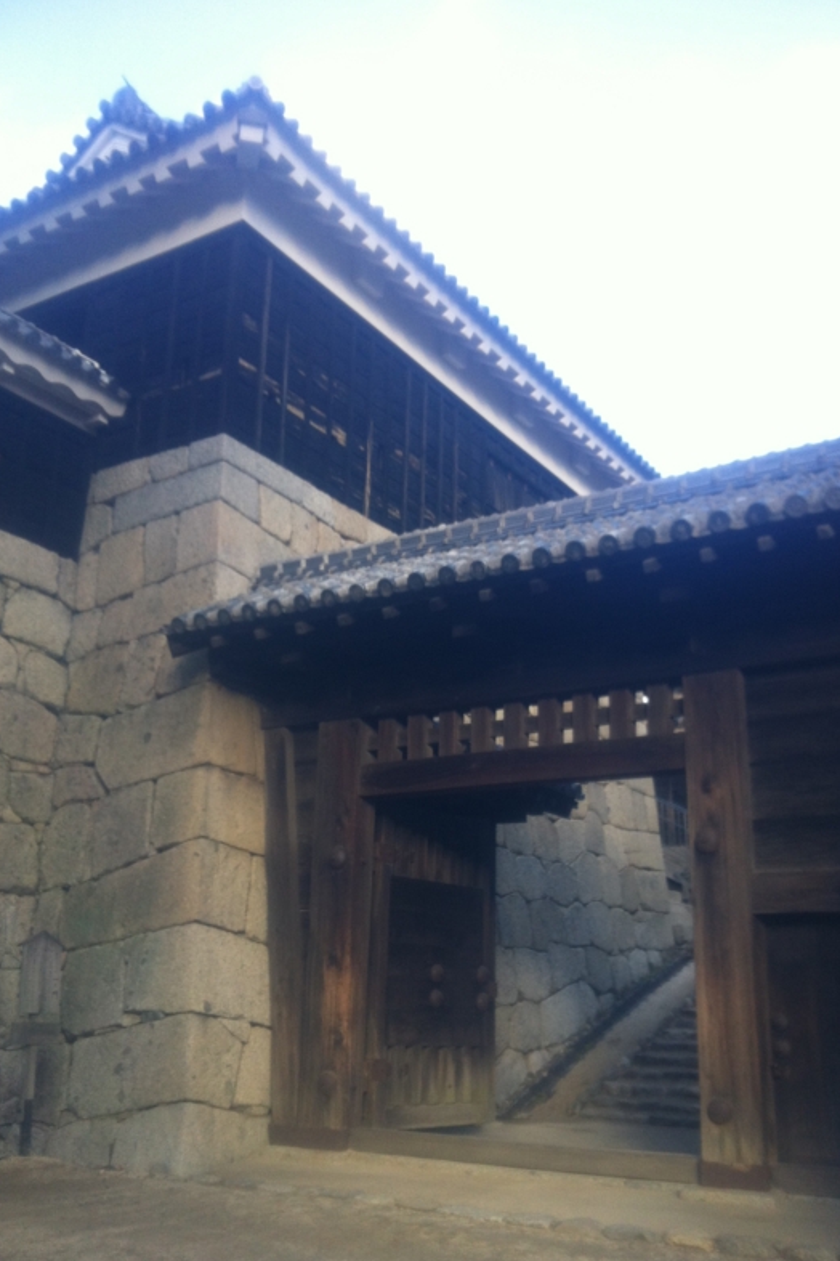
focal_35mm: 37
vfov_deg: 51.9
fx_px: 1295
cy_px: 629
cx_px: 449
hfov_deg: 35.9
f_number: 2.8
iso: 80
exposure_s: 1/120
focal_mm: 3.85
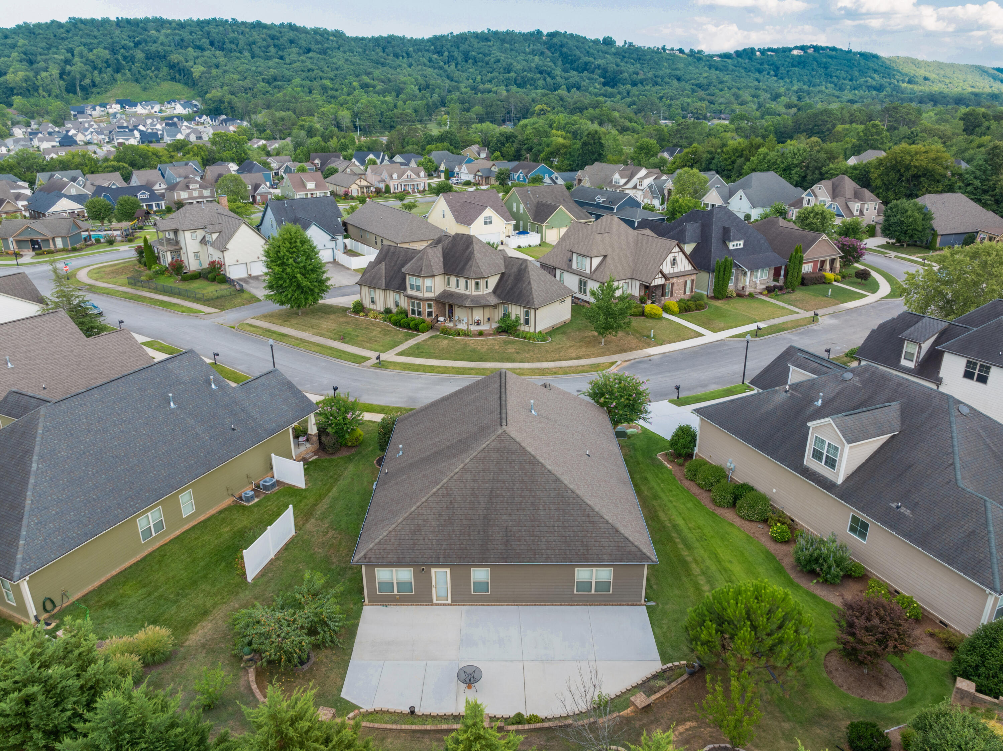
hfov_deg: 71.6
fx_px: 695
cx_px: 502
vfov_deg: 56.8
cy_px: 376
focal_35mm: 24
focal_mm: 12.29
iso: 100
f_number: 7.1
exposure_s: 1/8
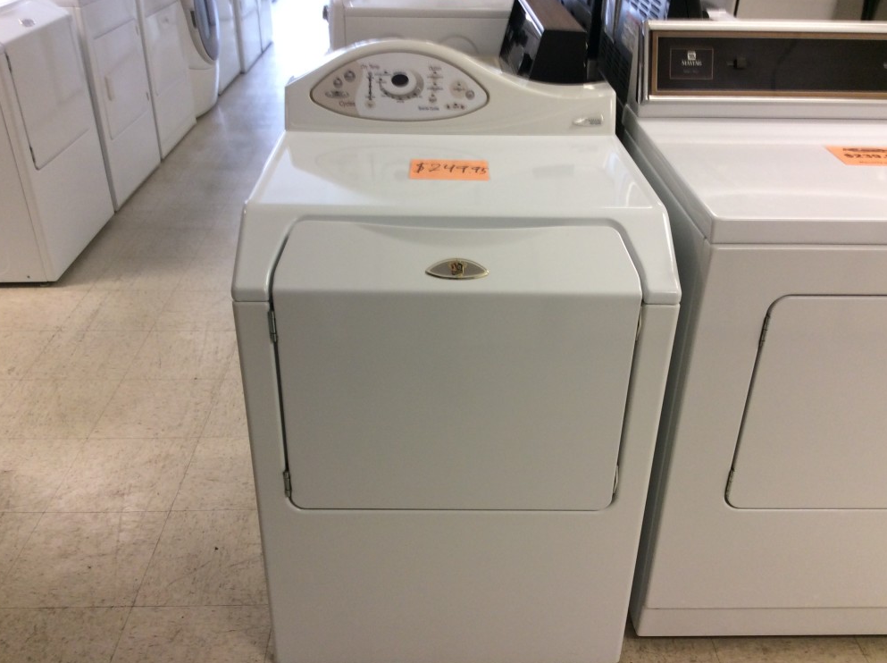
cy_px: 338
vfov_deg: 42.9
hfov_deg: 55.4
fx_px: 844
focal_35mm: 33
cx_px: 448
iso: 40
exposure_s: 1/24
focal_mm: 3.3
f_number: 2.4
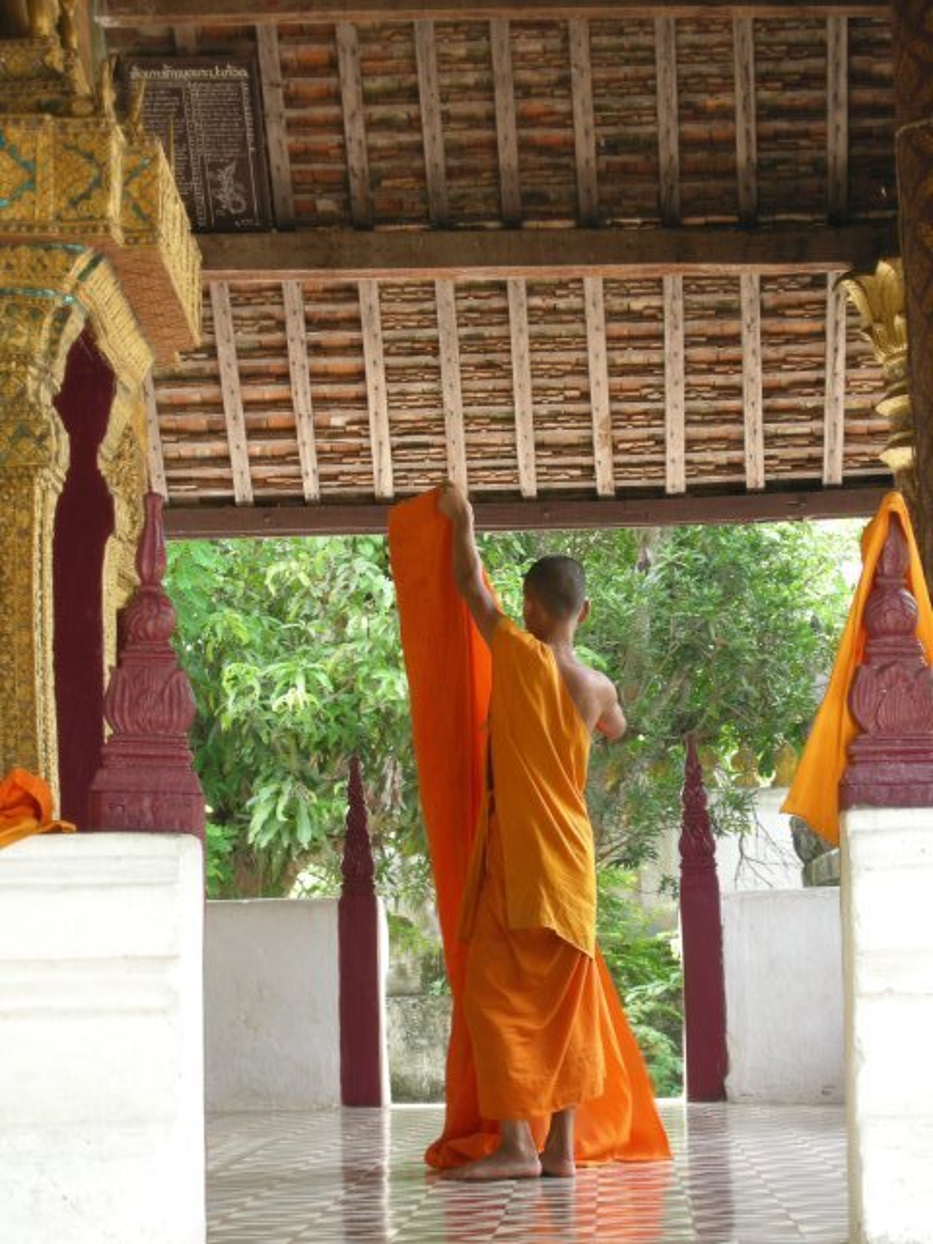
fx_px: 4205
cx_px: 466
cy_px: 622
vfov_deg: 16.8
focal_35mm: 117
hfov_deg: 12.7
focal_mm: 24.5
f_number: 5.1
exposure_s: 1/24.3
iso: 64
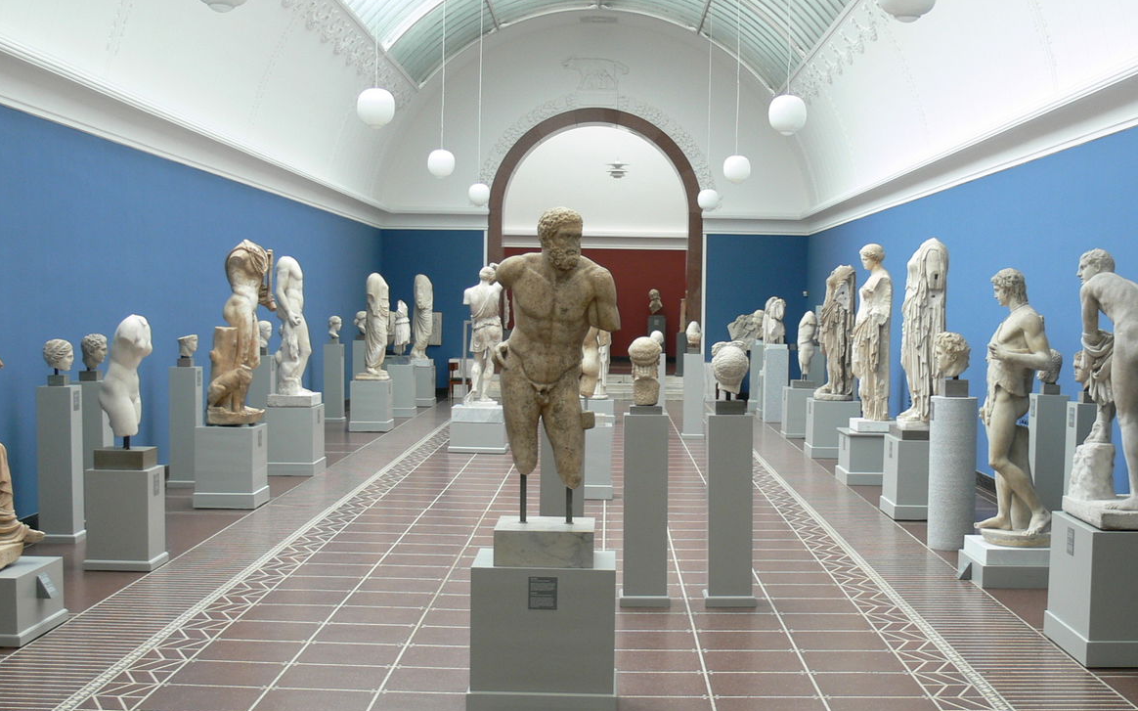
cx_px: 637
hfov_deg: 39.5
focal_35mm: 51
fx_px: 1581
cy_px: 411
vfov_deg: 25.3
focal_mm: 7.4
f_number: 2.8
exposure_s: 1/50
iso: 80
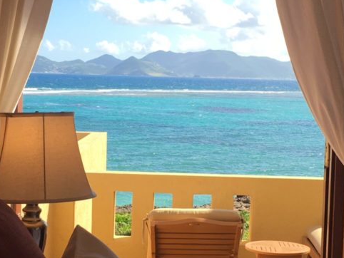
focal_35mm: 77
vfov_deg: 19.2
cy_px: 130
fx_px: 766
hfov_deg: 25.3
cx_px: 176
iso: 25
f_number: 2.2
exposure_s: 1/836
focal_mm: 4.15
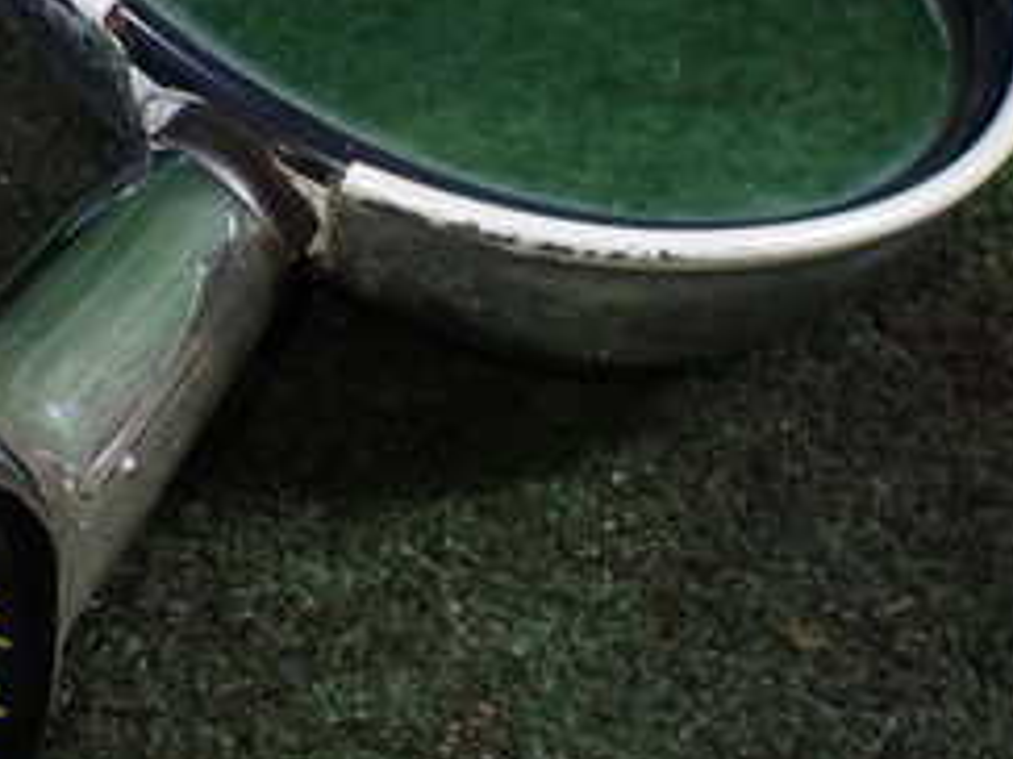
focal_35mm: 74
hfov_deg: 26.0
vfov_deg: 19.7
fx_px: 2164
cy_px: 188
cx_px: 263
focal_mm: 5.4
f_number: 2.3
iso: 640
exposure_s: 1/125
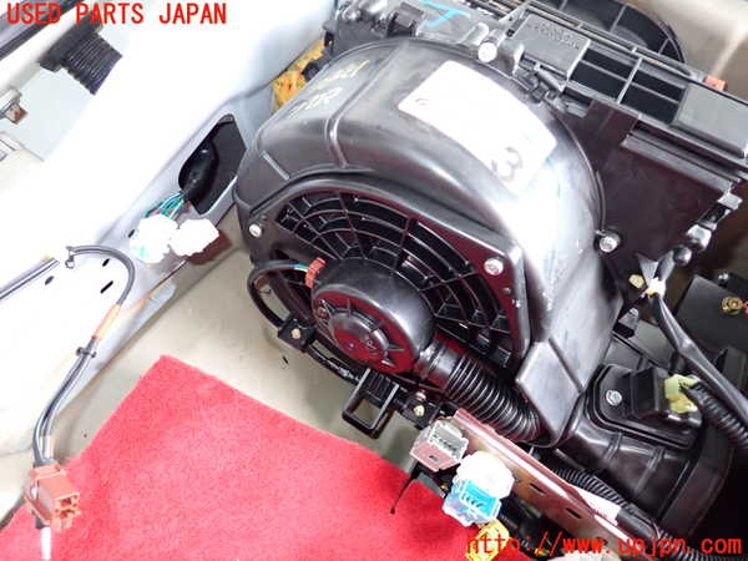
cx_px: 374
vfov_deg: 54.9
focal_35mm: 25
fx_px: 540
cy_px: 280
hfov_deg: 69.4
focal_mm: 4.5
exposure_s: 1/30
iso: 500
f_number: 2
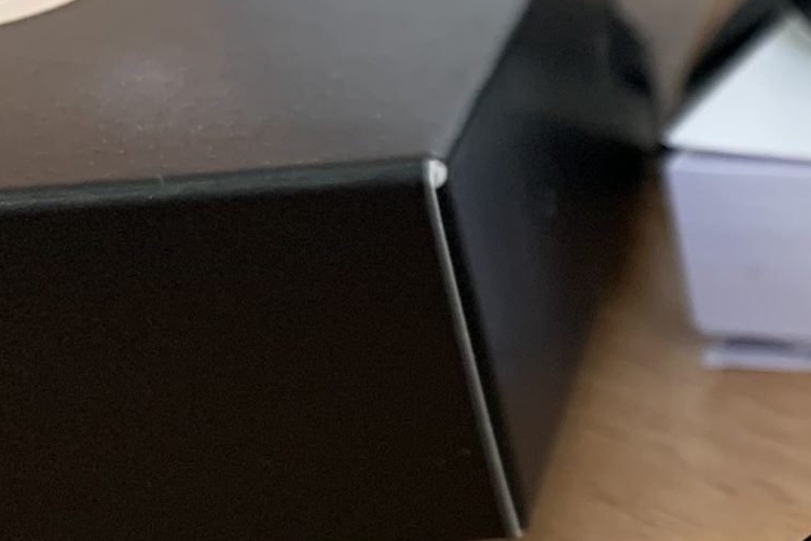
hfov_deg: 18.5
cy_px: 608
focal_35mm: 92
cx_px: 1351
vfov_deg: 14.5
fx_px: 2073
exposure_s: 1/50
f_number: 1.8
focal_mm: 4.25
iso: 80
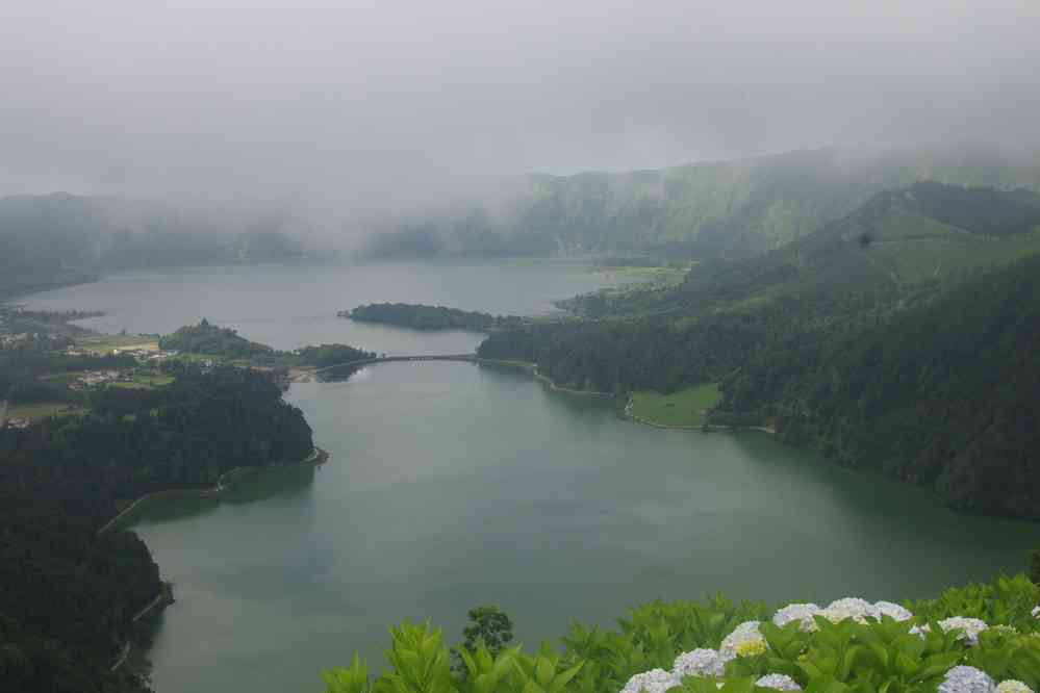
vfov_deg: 34.2
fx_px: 1127
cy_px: 346
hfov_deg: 49.6
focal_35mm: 39
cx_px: 520
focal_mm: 26
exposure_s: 1/80
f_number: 11
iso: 200
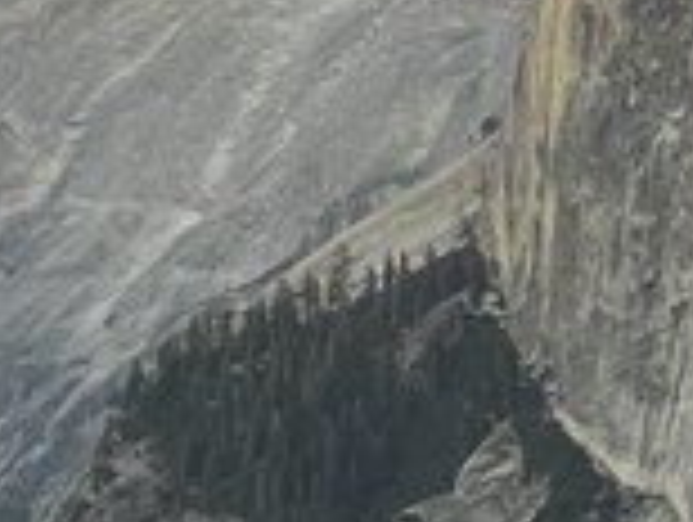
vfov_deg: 5.4
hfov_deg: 7.1
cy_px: 250
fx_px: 5514
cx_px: 1125
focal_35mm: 275
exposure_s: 1/61
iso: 200
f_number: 2.8
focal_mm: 9
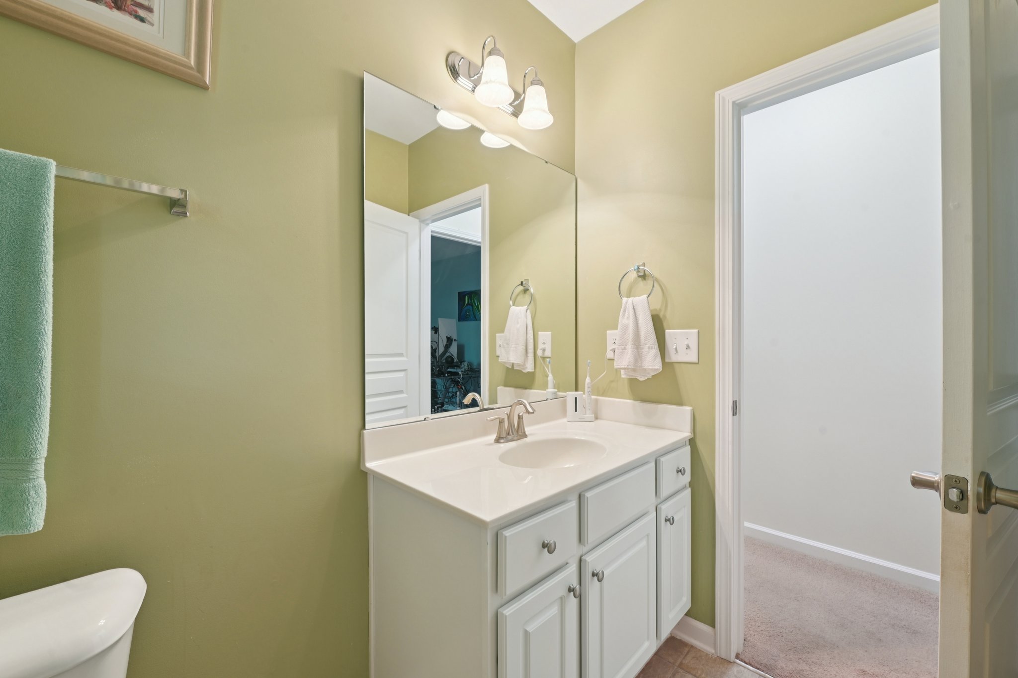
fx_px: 396
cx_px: 509
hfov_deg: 104.3
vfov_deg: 81.2
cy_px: 339
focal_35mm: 14
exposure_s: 1/1.67
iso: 200
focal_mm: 14
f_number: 9
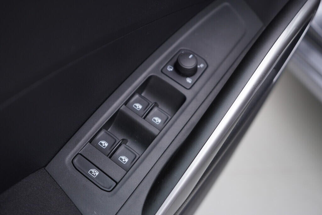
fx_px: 322
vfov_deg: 36.9
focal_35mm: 36
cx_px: 161
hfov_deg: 53.1
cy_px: 108
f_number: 2.8
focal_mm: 24
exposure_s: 1/40
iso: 125
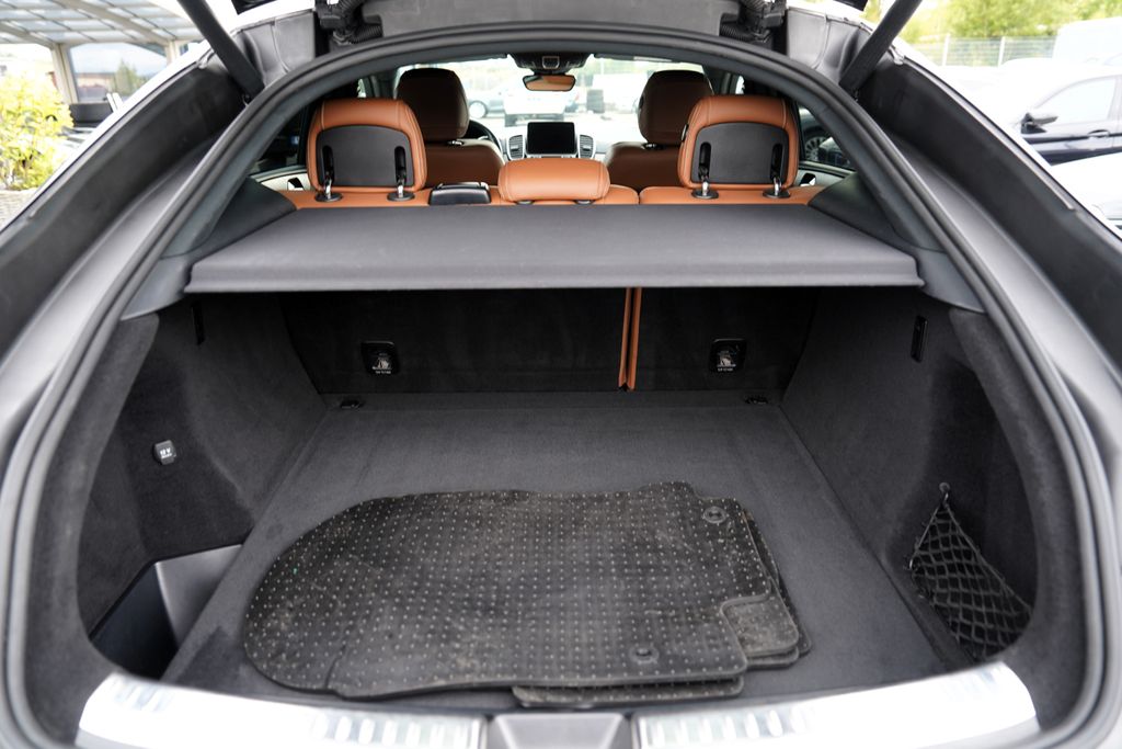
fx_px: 748
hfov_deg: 73.7
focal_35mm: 24
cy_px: 374
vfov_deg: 53.1
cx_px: 561
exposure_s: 1/40
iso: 100
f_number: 3.2
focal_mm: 24
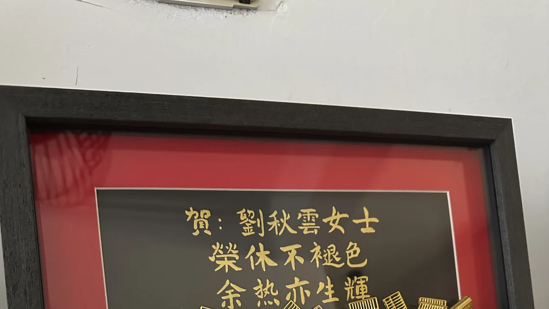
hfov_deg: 56.6
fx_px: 509
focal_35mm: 35
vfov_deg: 29.2
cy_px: 367
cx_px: 275
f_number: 1.78
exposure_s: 1/33
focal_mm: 6.86
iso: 1000
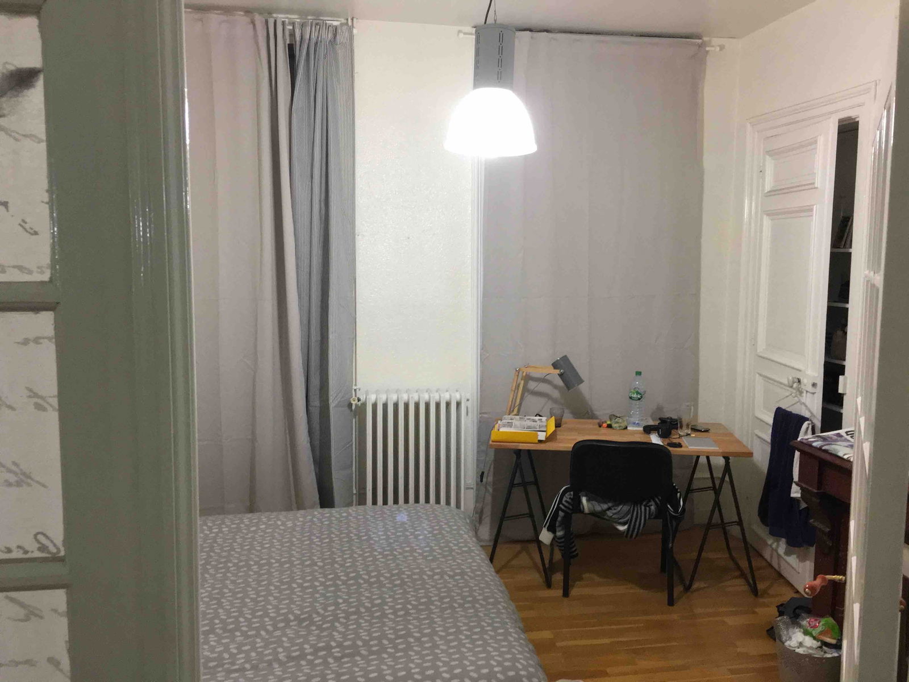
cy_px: 341
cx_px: 454
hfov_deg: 61.7
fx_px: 762
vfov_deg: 48.2
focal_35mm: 29
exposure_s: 1/33
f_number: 2.2
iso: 200
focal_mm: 4.15
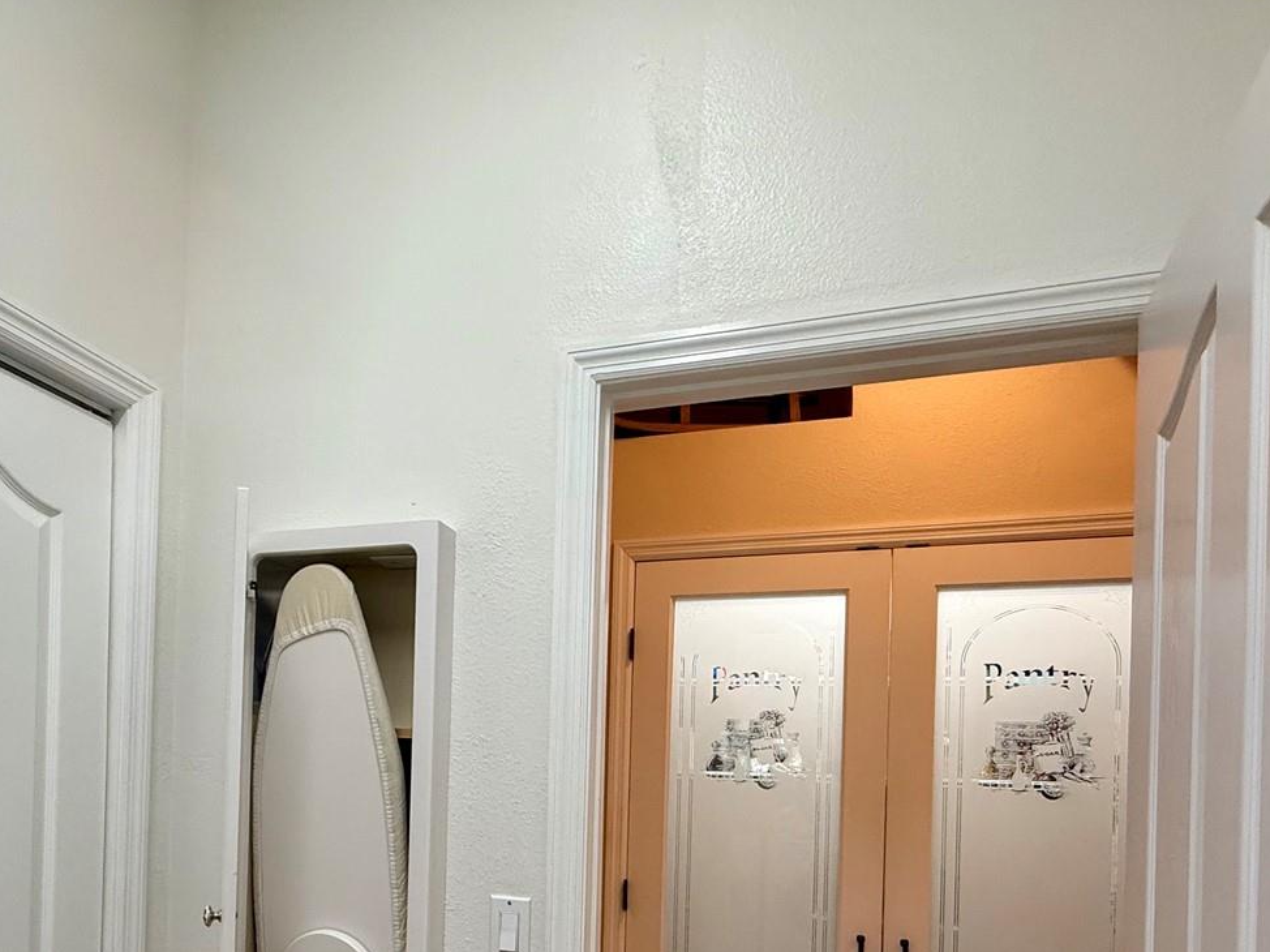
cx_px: 514
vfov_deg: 55.1
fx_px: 844
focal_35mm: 23
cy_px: 749
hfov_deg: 73.2
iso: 200
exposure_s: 1/120
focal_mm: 2.22
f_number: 2.2
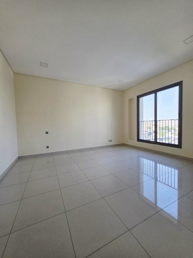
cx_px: 96
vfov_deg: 106.2
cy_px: 129
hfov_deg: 89.9
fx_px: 97
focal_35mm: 13
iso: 320
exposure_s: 1/370
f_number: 1.9
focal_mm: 2.2
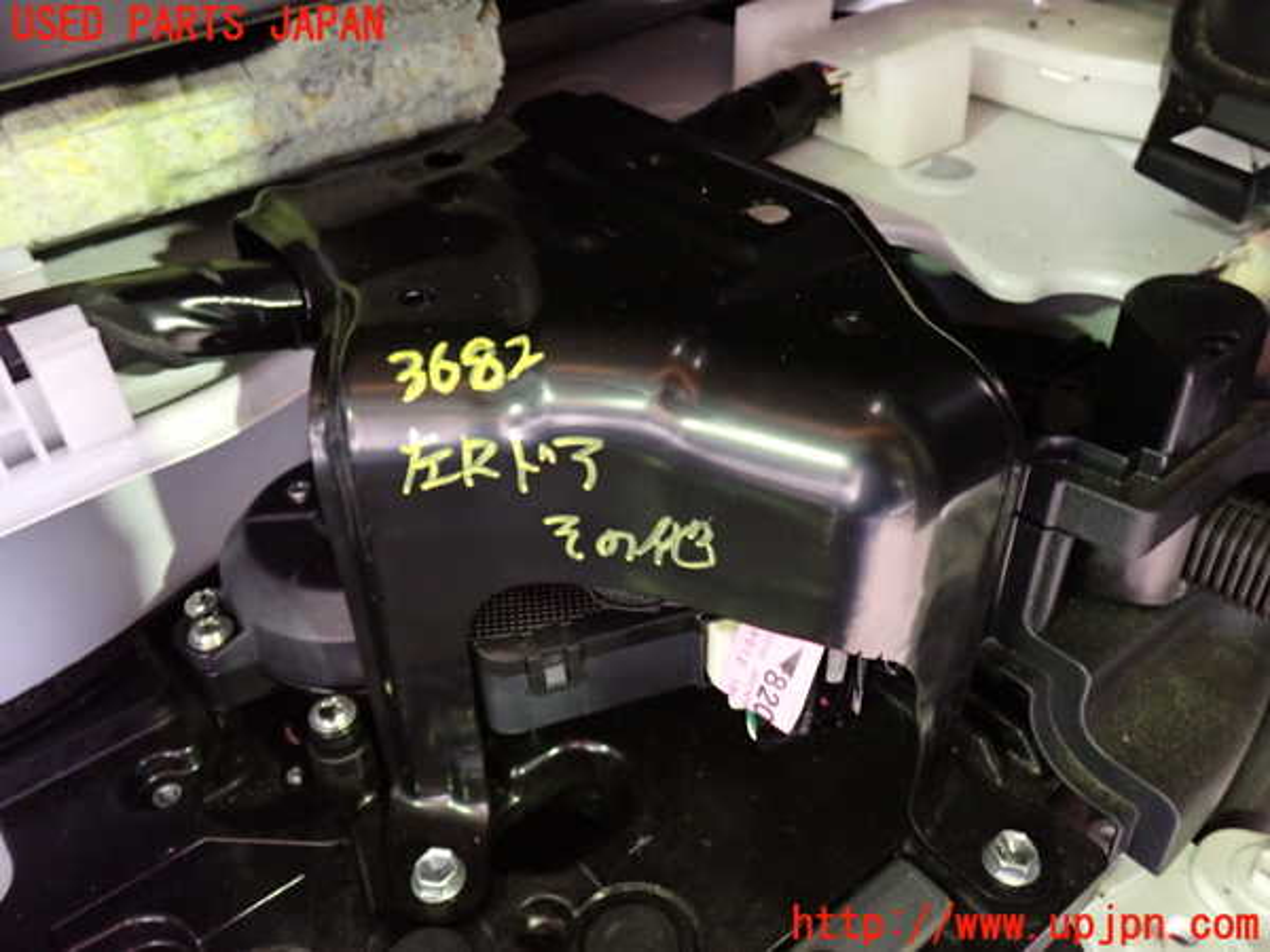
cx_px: 635
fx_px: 1101
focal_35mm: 30
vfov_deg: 46.8
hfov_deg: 60.0
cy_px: 476
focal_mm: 5.4
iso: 800
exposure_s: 1/13
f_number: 2.3
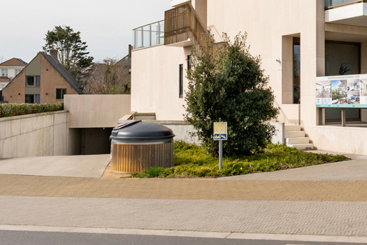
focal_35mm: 49
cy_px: -129
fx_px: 500
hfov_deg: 38.5
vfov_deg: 22.3
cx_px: 304
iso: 250
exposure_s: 1/640
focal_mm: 14
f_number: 9
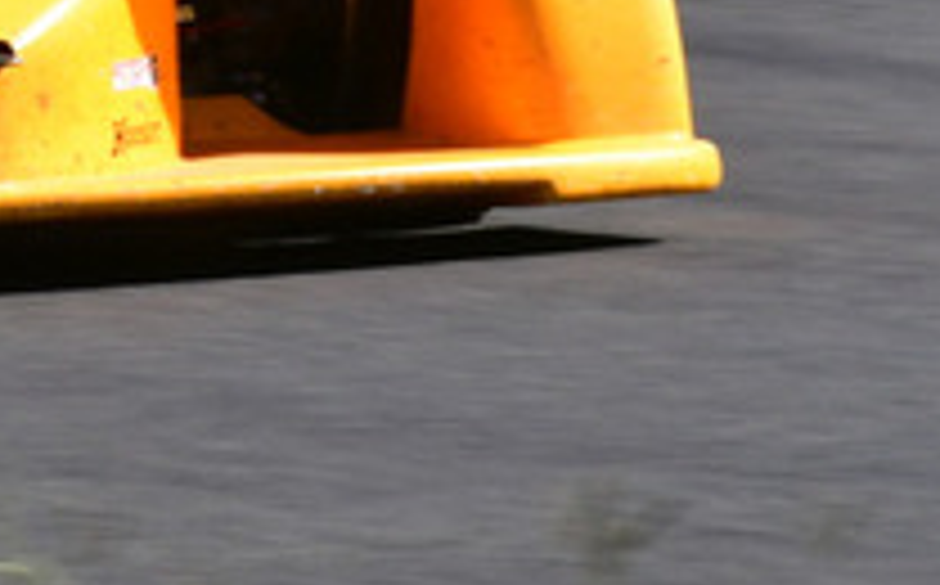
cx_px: -477
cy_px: -320
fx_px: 74986
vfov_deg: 0.4
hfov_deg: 0.7
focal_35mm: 2931
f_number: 11
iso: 400
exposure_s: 1/400
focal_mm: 500
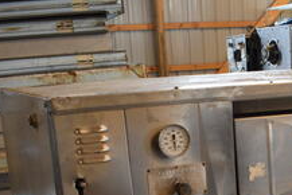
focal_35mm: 76
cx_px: 268
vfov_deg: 16.8
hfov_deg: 25.7
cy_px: 264
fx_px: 617
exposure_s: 1/125
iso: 1100
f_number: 3.5
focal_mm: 18
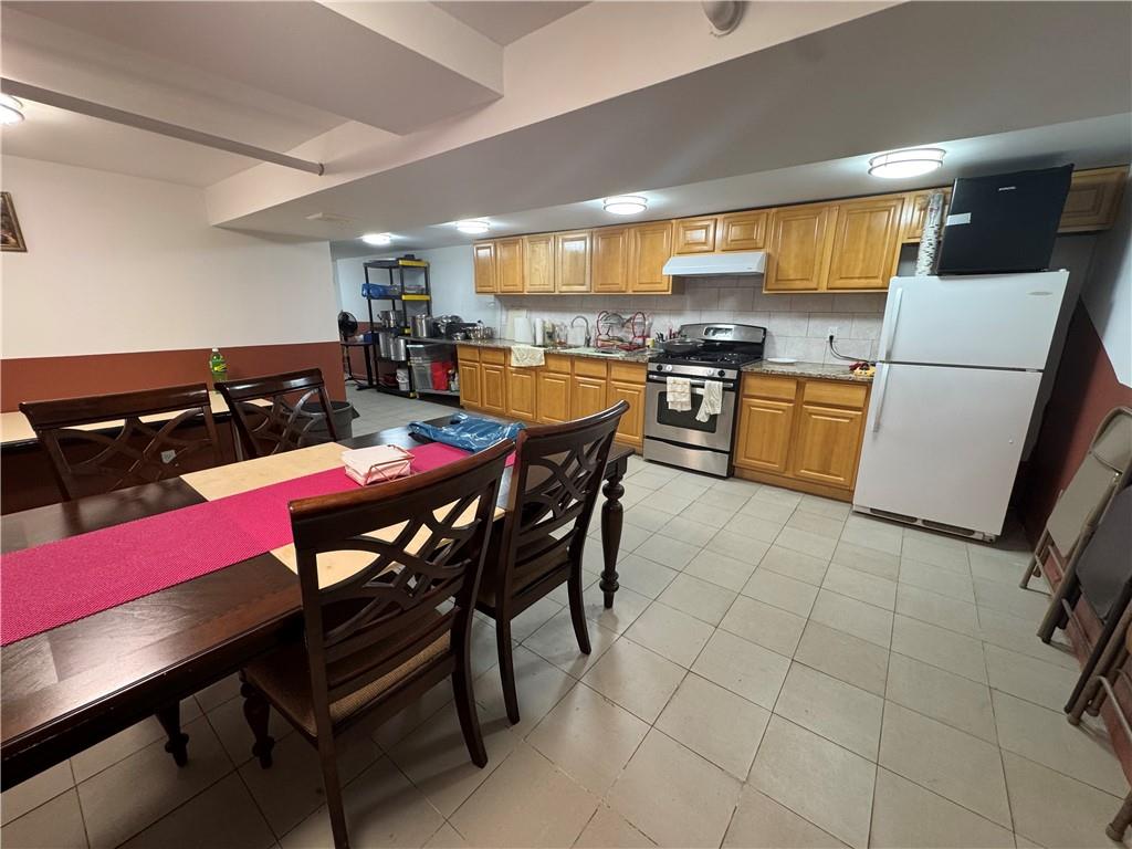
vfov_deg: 85.7
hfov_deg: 102.1
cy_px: 424
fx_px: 458
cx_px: 566
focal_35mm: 14
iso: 200
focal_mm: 2.22
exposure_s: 1/60
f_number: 2.2
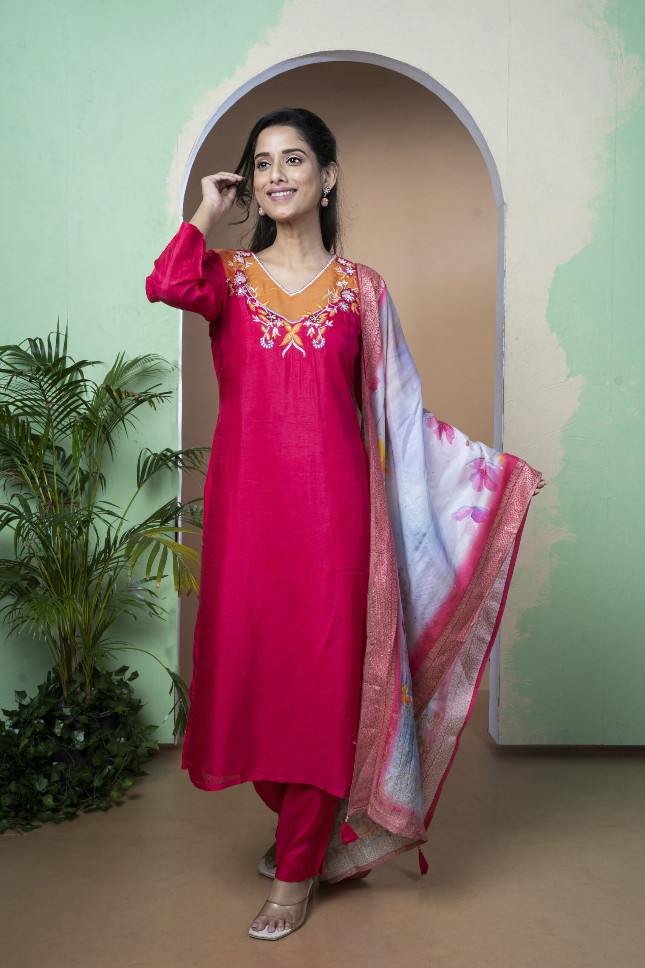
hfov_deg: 33.4
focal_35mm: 40
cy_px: 484
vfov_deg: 48.5
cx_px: 322
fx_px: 1075
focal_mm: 40
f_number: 11
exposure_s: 1/100
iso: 200
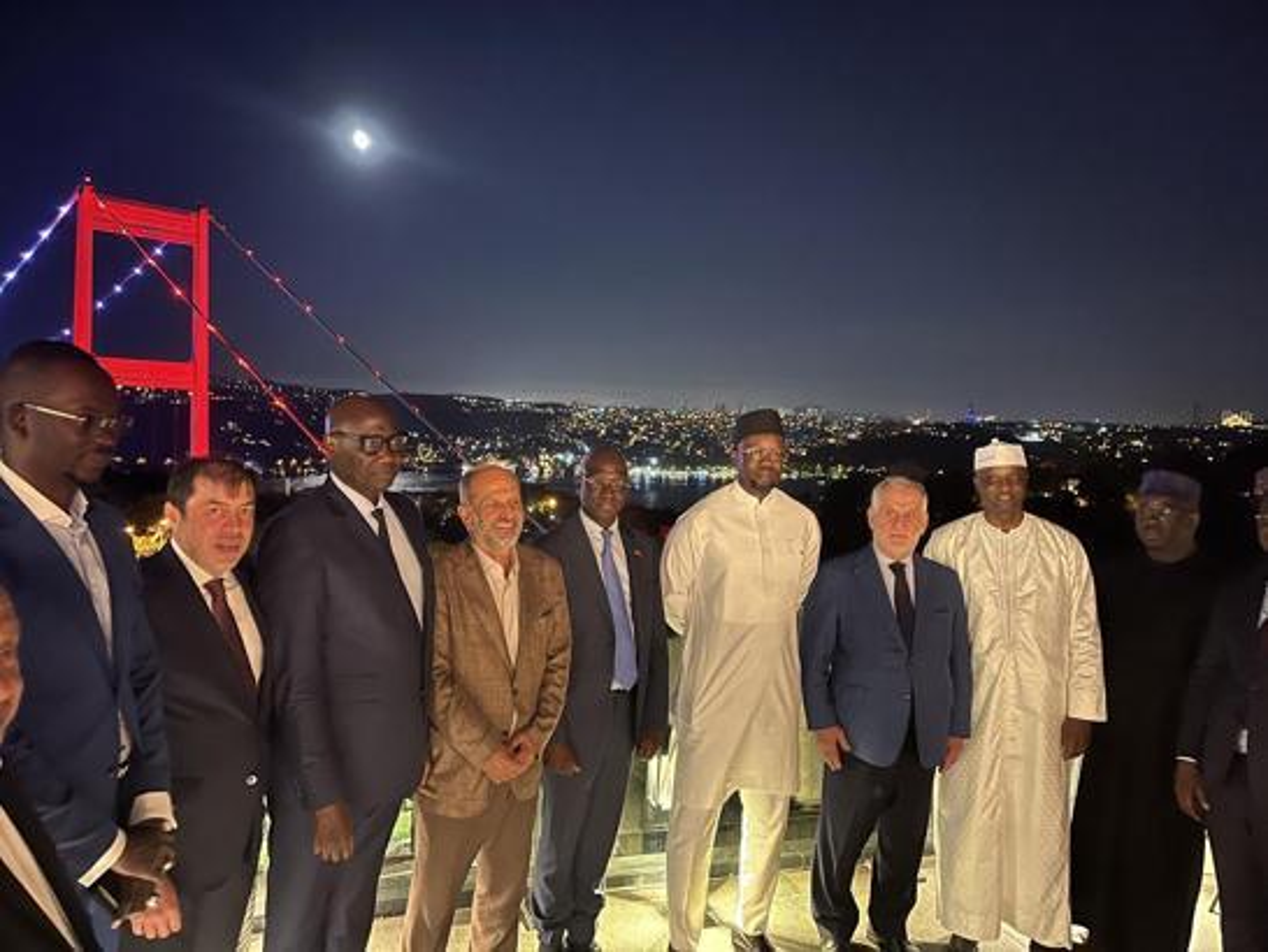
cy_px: 476
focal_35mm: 26
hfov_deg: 67.3
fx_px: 953
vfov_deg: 53.1
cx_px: 634
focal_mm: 5.1
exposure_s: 1/15
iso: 1600
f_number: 1.6
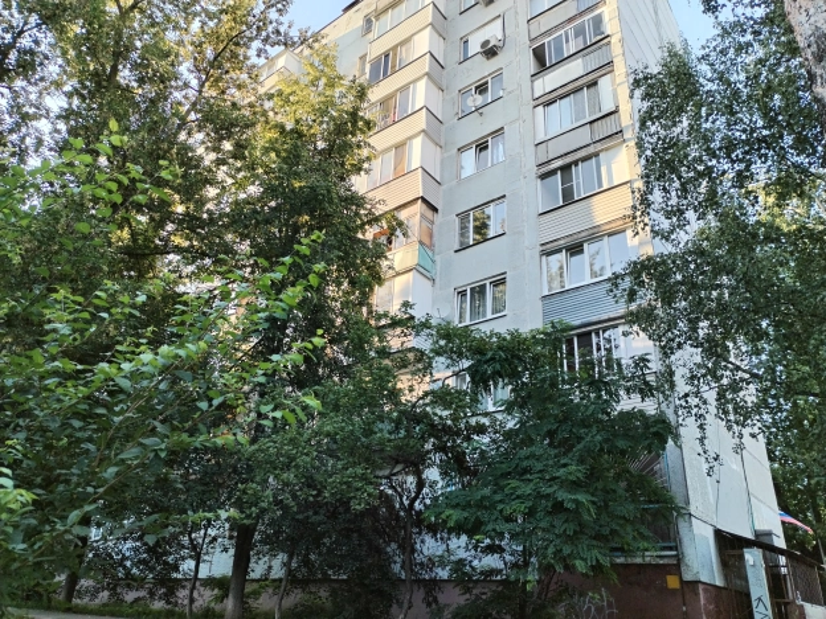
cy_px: 310
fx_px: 692
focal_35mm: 29
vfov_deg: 48.2
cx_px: 413
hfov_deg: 61.7
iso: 153
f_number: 1.8
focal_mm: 4.75
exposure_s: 1/120
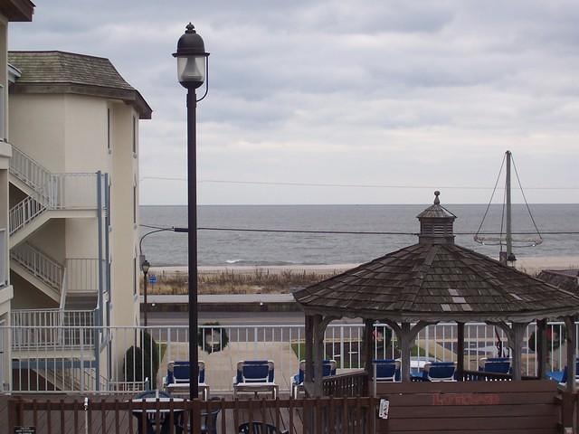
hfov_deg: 17.7
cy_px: 217
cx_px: 290
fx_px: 1857
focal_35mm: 111
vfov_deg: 13.3
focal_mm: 16.8
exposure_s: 1/350
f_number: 4.8
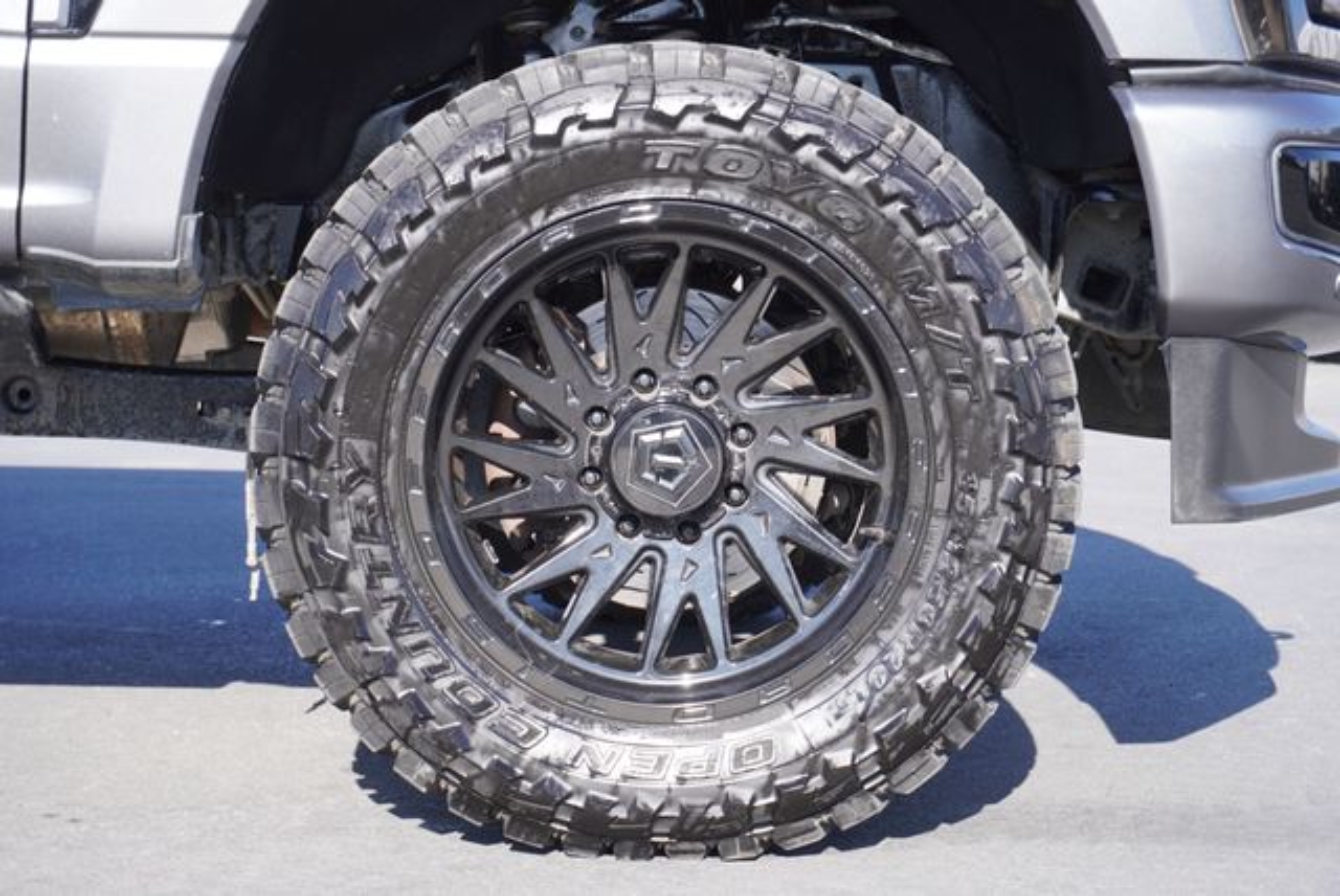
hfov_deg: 27.0
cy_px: 448
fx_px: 2794
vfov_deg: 18.2
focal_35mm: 75
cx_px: 670
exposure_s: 1/160
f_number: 5.6
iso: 125
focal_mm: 50
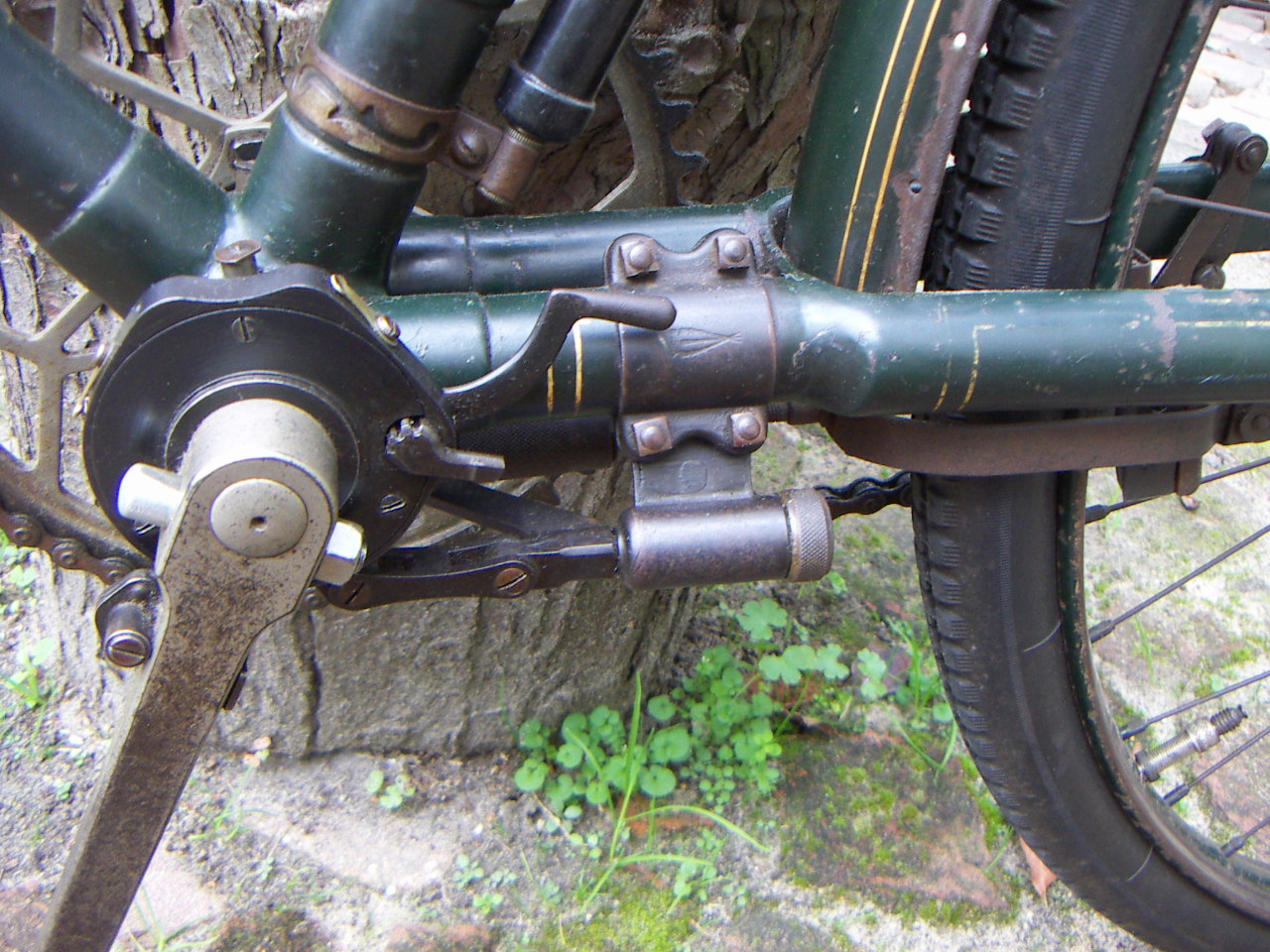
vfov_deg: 39.7
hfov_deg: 51.4
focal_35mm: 36
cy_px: 476
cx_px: 635
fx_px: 1321
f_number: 2.8
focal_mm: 4.7
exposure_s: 1/50
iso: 100
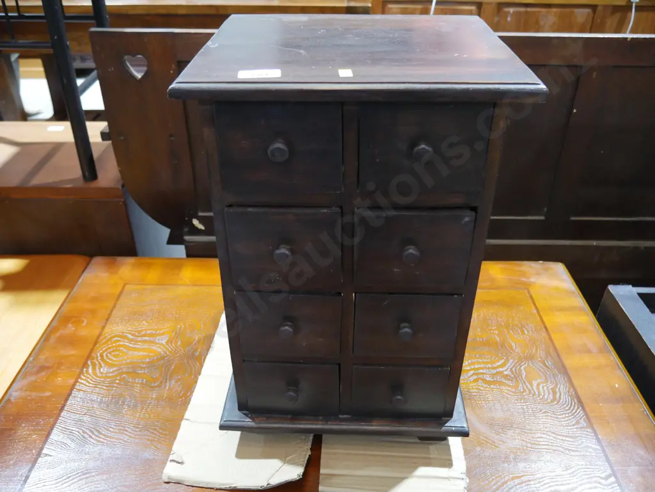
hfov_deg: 63.4
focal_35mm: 28
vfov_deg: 49.8
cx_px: 328
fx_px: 530
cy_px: 246
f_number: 3.5
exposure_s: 1/60
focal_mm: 14
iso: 1600
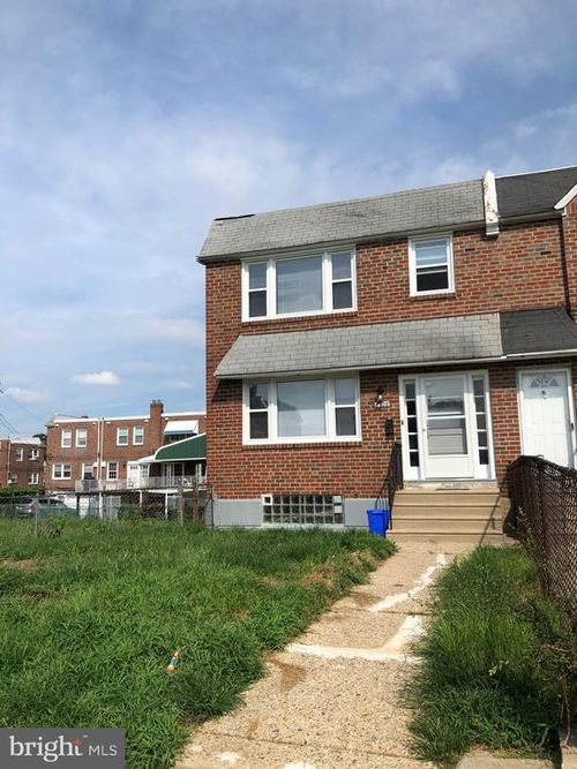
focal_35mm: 28
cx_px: 288
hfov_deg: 49.7
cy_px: 384
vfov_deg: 63.5
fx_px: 622
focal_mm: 3.99
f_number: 1.8
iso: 20
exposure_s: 1/3003
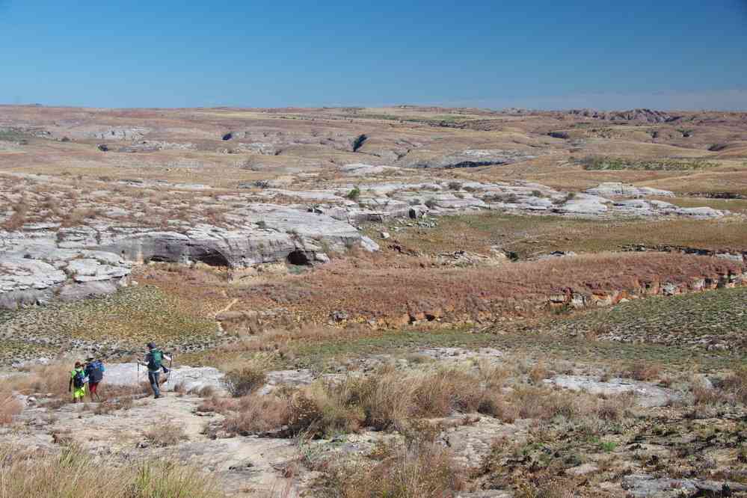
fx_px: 1208
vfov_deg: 23.3
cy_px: 249
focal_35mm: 58
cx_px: 374
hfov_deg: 34.4
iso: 200
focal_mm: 38.8
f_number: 11
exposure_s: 1/100
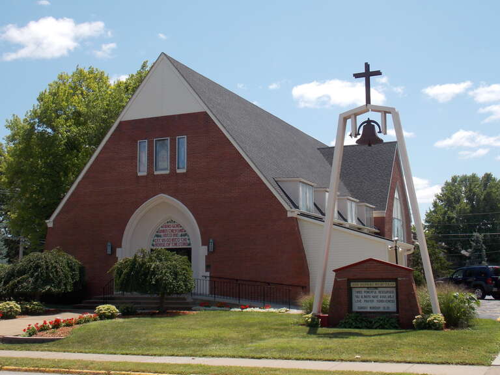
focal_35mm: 46
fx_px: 664
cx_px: 250
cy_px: 188
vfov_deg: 31.5
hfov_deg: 41.2
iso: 80
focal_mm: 8.1
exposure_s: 1/640
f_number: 3.7
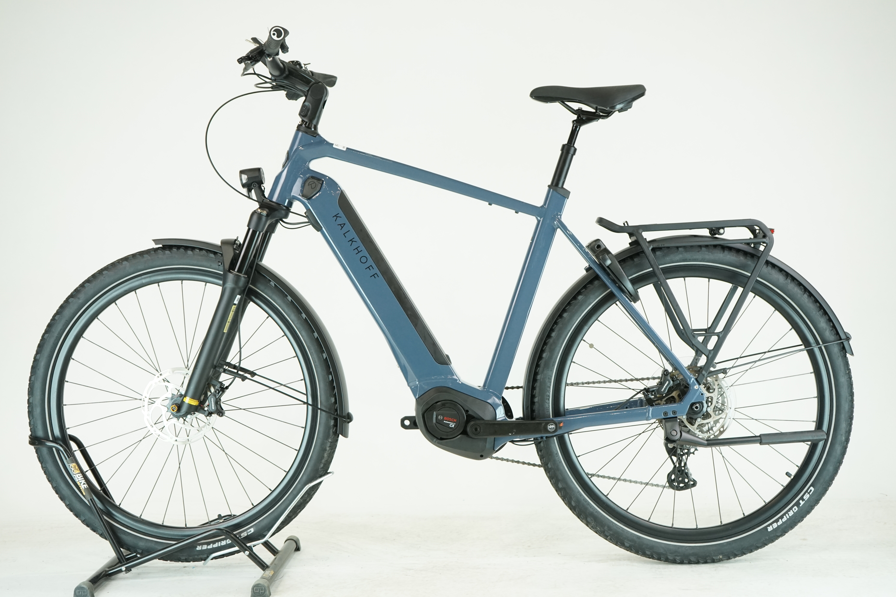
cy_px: 298
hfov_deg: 40.3
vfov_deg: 27.5
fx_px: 1219
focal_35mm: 49
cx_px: 448
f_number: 5.6
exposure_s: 1/200
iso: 1600
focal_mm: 49
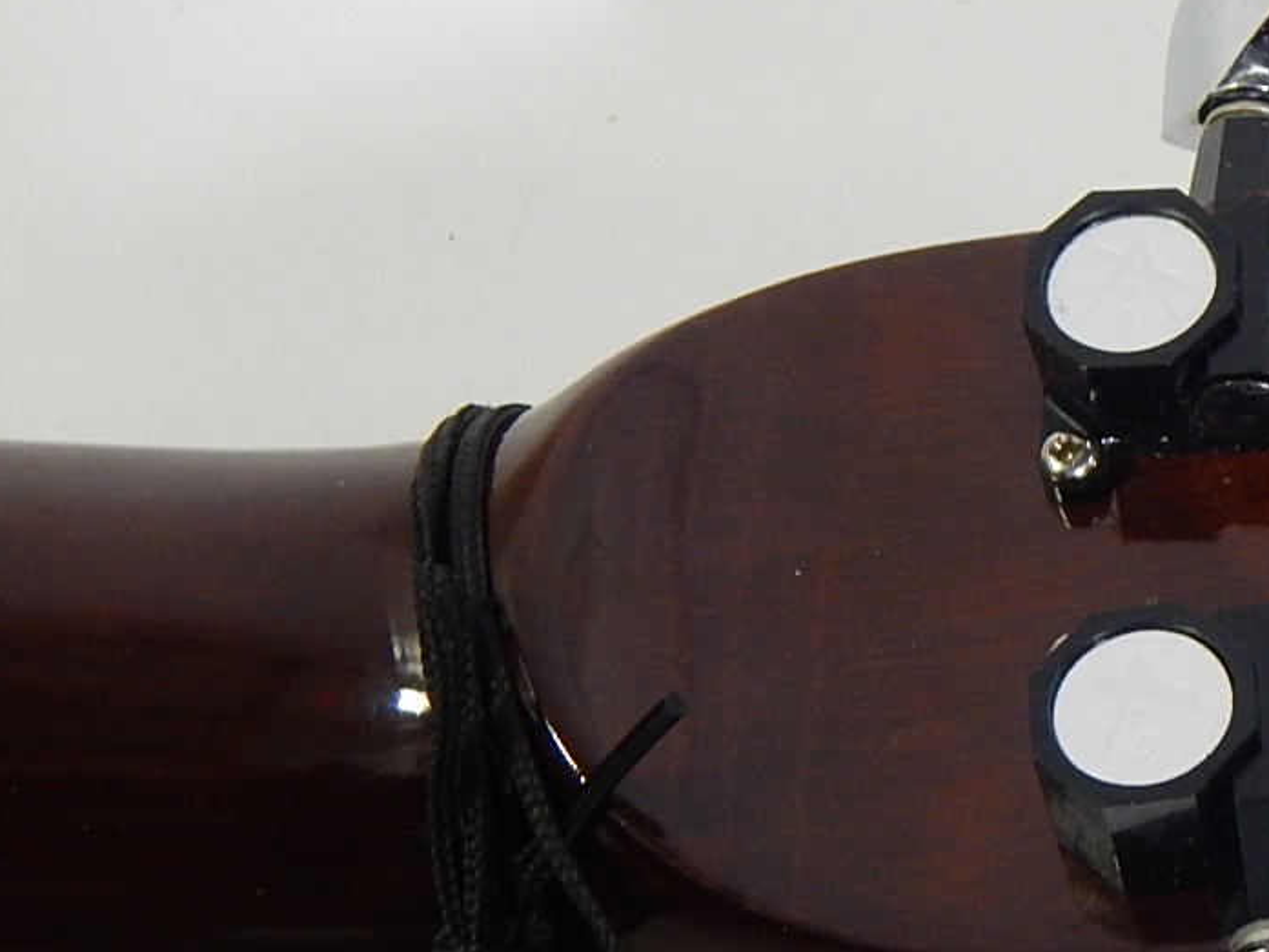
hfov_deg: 15.4
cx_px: 1451
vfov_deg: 11.9
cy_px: 648
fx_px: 4547
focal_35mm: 124
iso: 400
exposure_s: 1/40
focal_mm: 9.7
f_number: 3.8
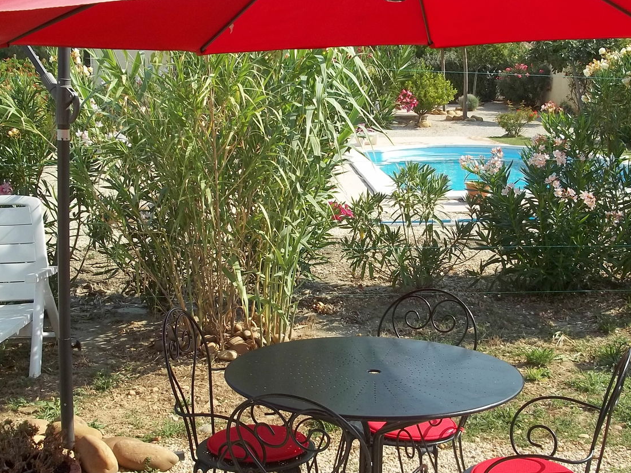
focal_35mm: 52
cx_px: 334
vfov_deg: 28.0
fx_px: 948
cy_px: 266
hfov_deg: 36.8
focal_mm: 6.5
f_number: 8
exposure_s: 1/100
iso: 64
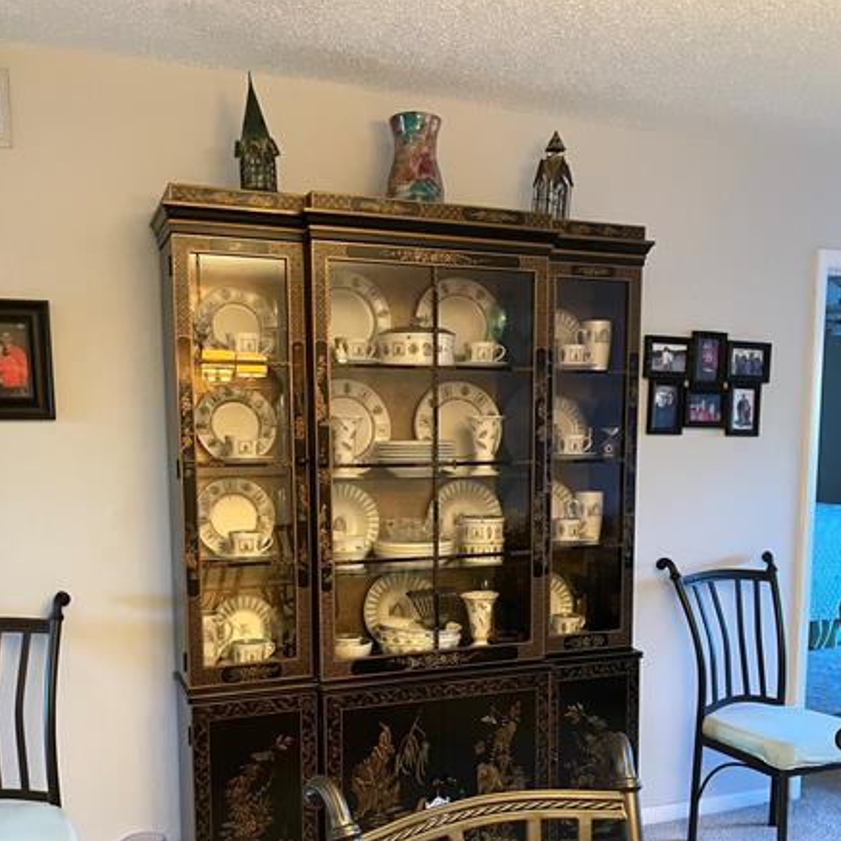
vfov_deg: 47.7
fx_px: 935
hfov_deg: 48.4
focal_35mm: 34
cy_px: 554
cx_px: 427
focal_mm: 3.99
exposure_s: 1/30
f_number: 1.8
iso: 640
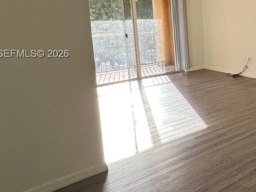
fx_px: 251
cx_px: 274
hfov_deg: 43.4
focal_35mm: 34
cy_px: 54
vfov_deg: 40.9
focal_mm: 1.57
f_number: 1.8
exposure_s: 1/155
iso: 32
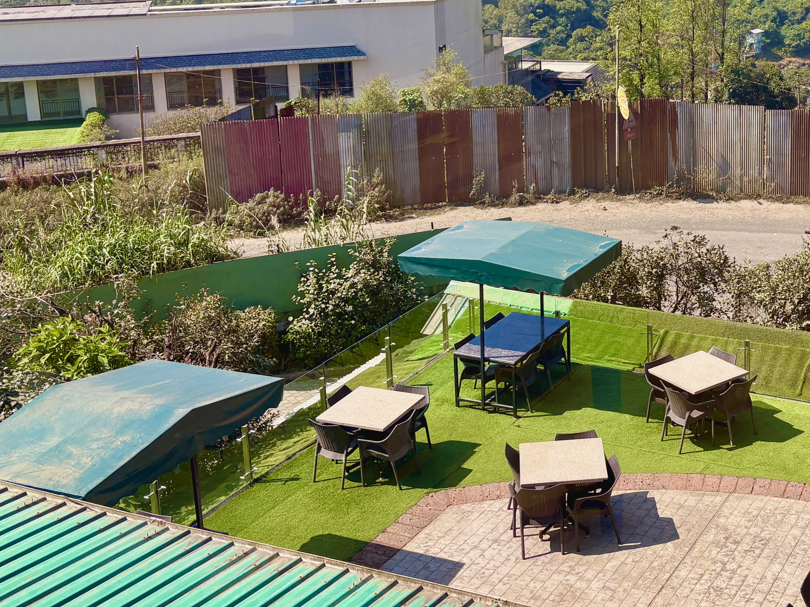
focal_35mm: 54
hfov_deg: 33.8
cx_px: 710
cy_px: 105
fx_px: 1264
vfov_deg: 26.4
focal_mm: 5.96
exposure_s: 1/552
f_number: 1.6
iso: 50
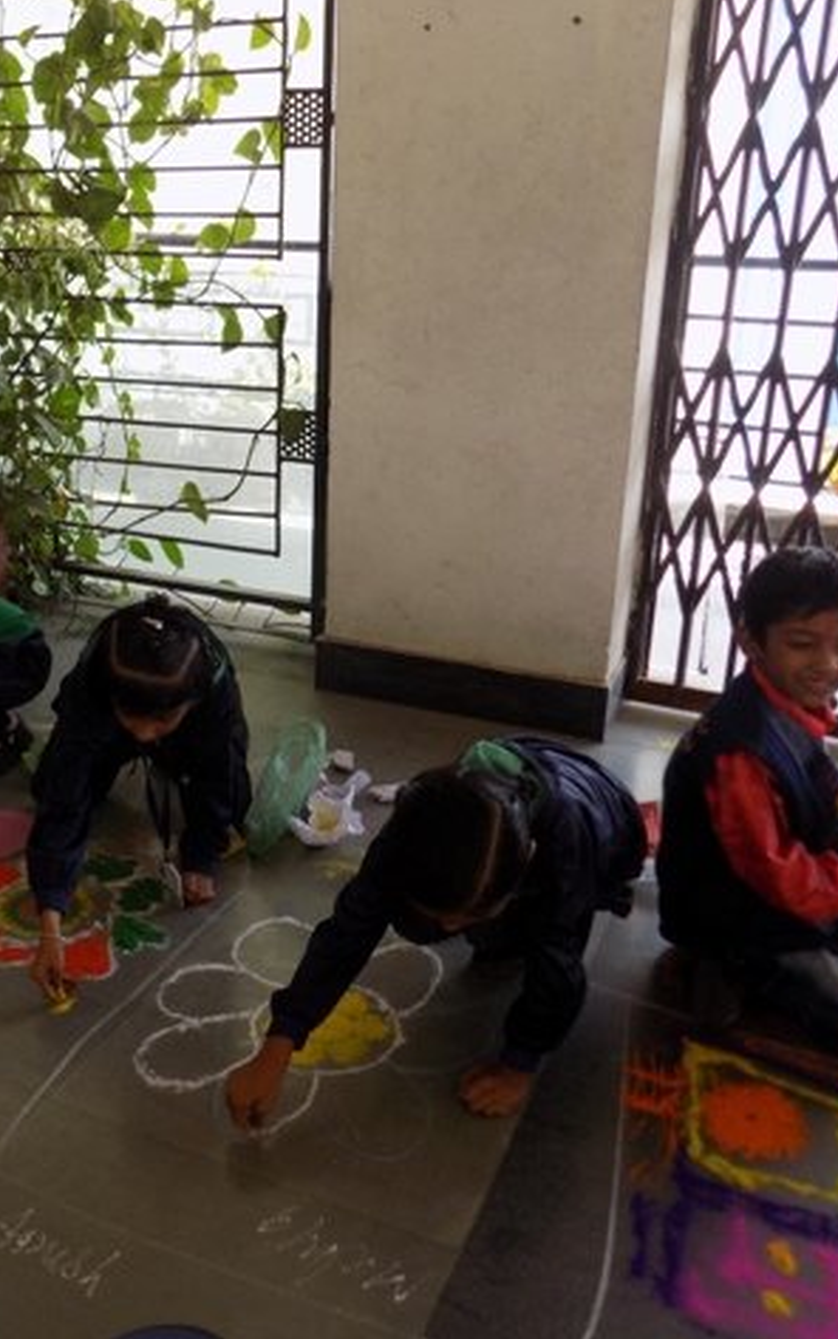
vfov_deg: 58.1
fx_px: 1205
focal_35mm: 33
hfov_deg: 38.0
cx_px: 292
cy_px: 665
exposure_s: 1/80
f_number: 3.1
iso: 80
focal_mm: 4
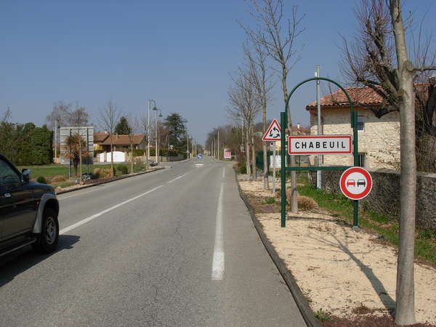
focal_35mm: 38
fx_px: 479
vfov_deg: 37.7
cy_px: 164
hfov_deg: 49.0
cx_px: 218
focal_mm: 6.3
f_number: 4.9
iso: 79
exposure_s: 1/912
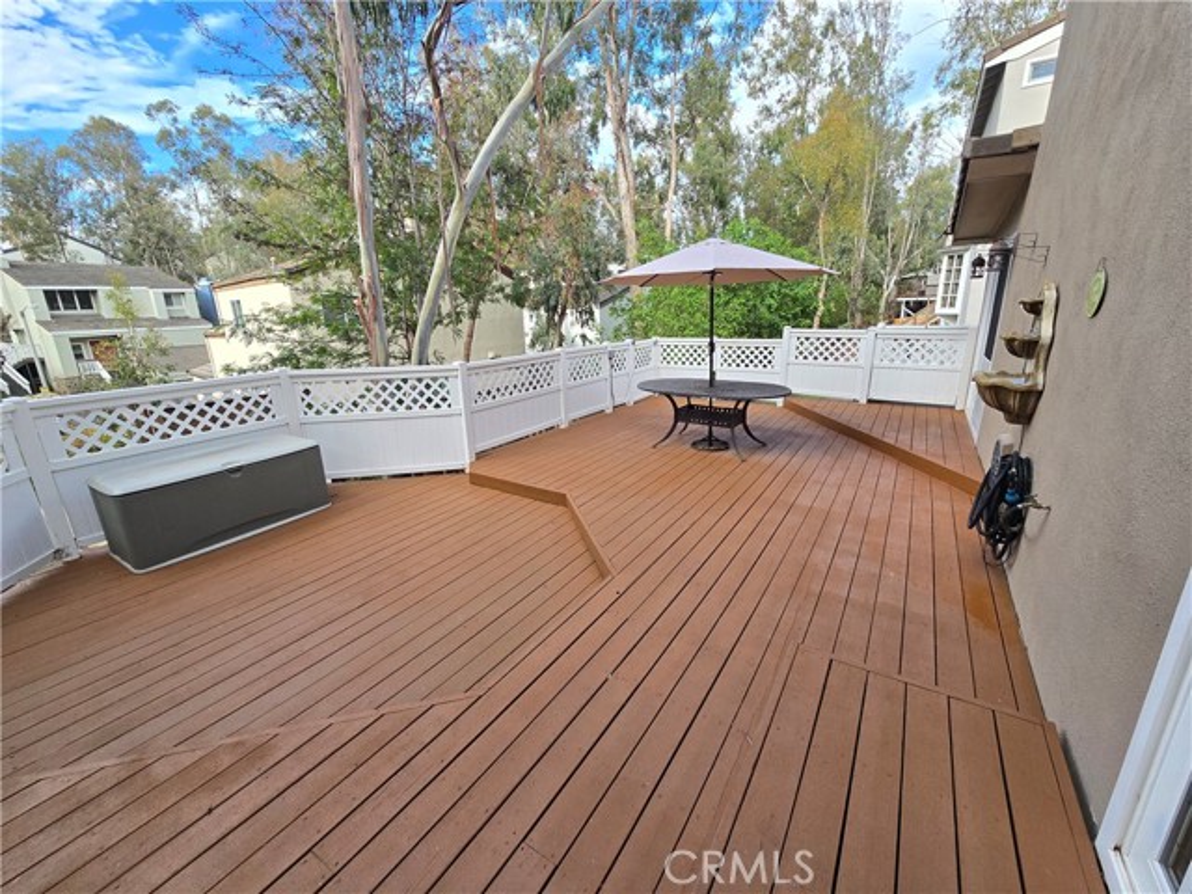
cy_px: 447
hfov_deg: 106.2
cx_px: 596
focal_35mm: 13
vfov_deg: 89.9
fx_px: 448
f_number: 2.2
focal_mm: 2.2
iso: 80
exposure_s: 1/719
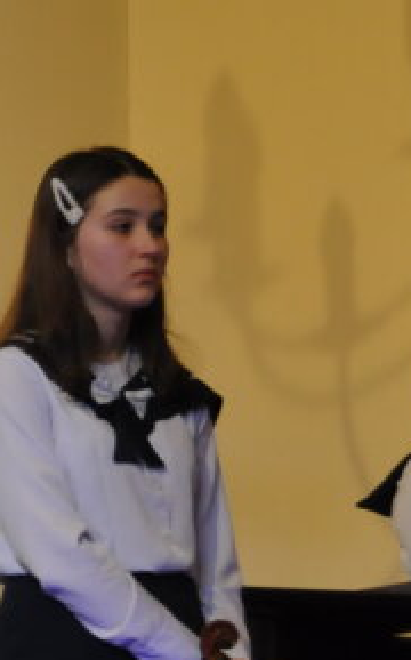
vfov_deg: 7.4
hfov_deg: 4.4
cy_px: 486
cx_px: -801
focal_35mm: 284
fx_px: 5102
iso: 800
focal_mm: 44
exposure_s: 1/60
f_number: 8
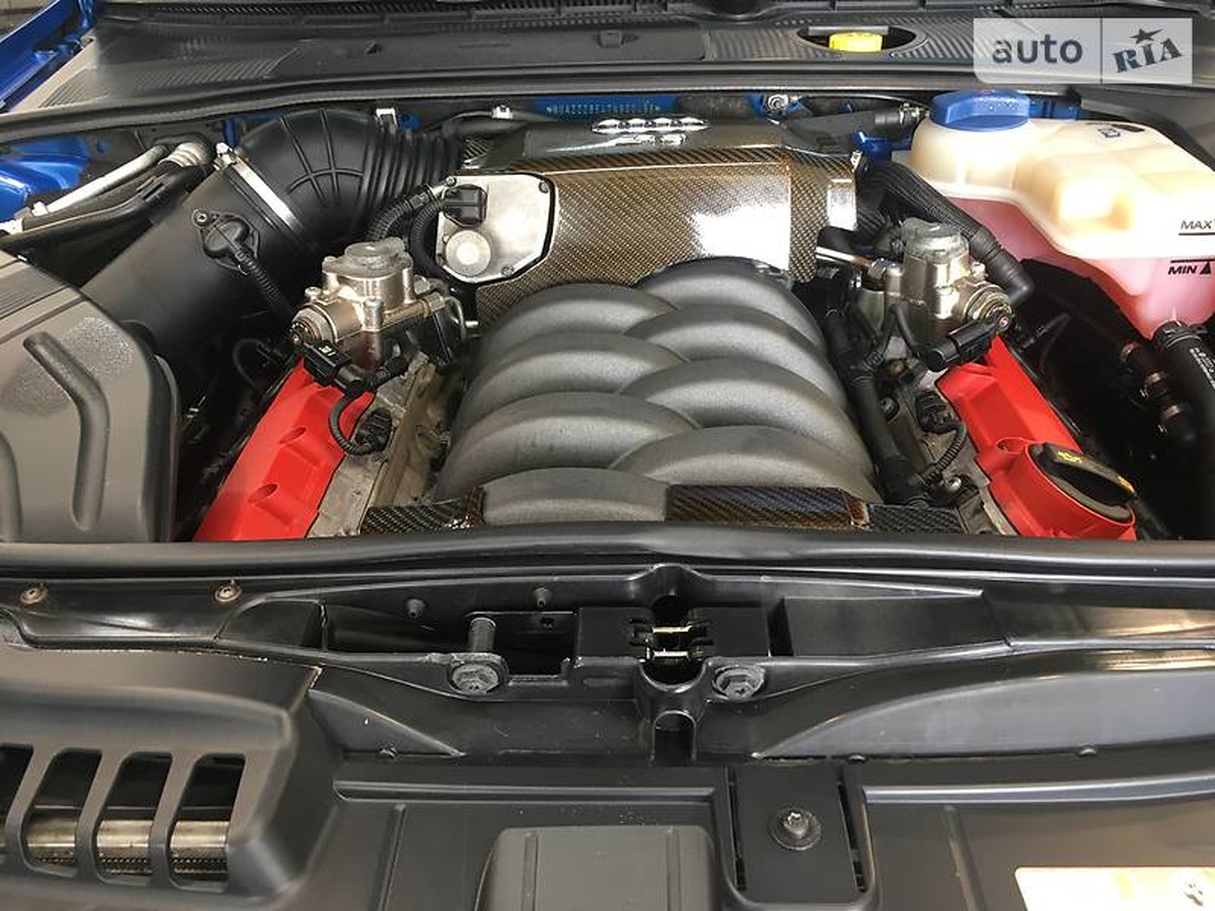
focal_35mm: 29
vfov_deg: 48.2
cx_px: 608
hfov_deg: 61.7
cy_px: 456
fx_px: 1018
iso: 100
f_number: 2.2
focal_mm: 4.2
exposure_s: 1/33
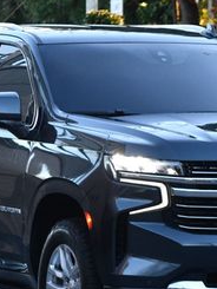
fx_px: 3140
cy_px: 127
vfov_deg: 5.3
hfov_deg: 4.0
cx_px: 124
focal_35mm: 376
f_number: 4.8
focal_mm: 100
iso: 800
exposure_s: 1/200
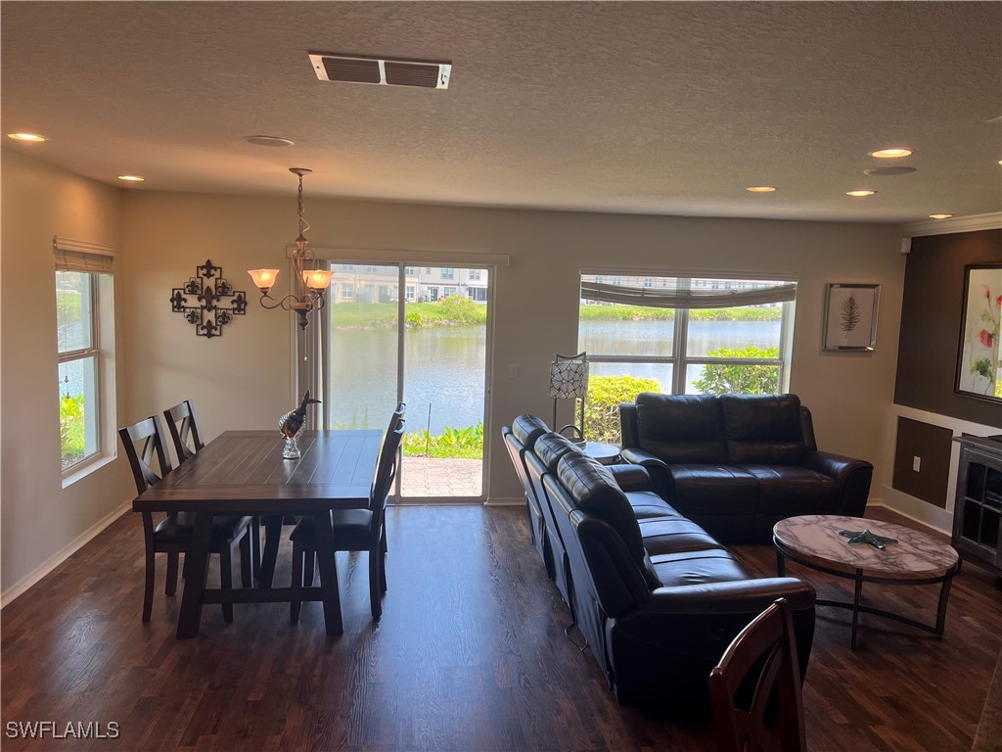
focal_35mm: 26
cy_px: 376
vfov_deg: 53.1
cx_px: 501
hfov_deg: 67.3
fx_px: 753
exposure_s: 1/322
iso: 50
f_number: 1.5
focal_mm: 5.7
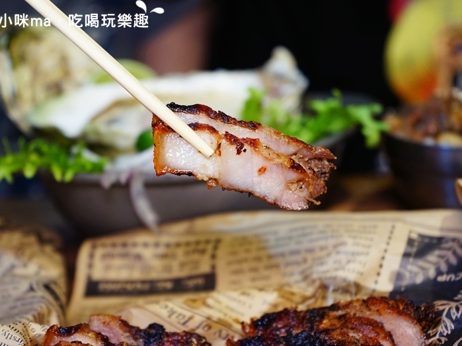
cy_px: 171
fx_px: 881
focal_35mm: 66
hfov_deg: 29.4
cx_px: 243
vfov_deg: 22.2
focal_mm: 60
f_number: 5
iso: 1250
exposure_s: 1/60
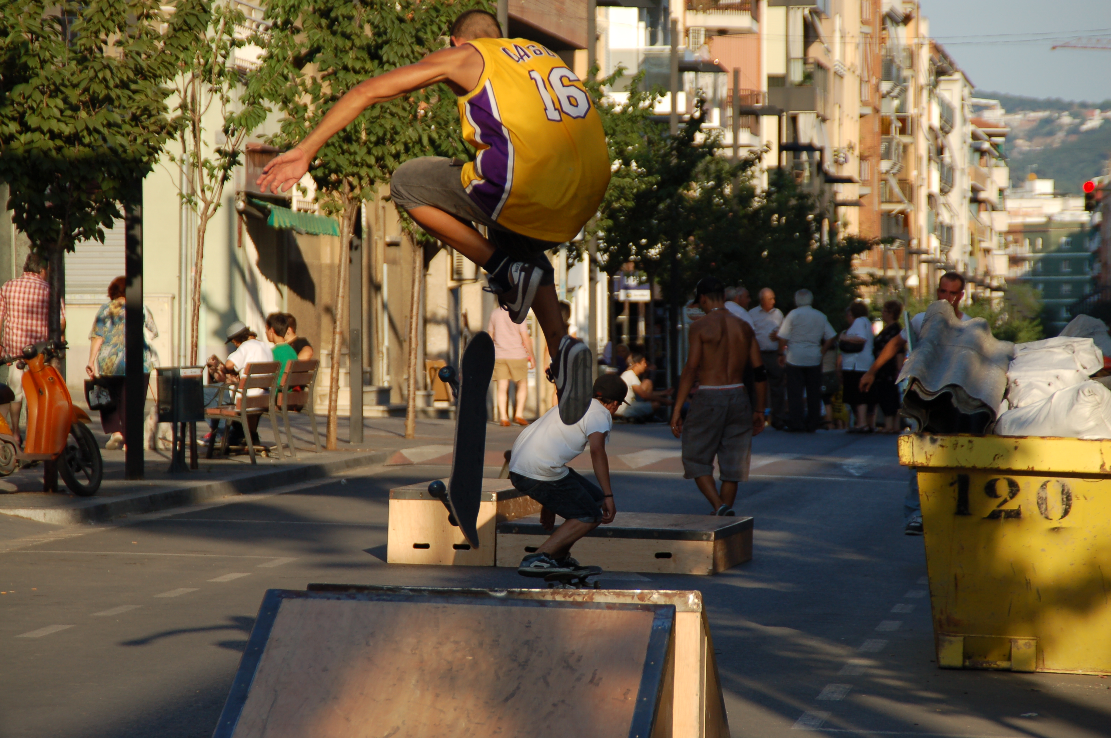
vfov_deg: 6.8
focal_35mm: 202
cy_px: 369
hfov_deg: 10.2
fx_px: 6244
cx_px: 556
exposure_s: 1/500
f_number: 6.3
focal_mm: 135
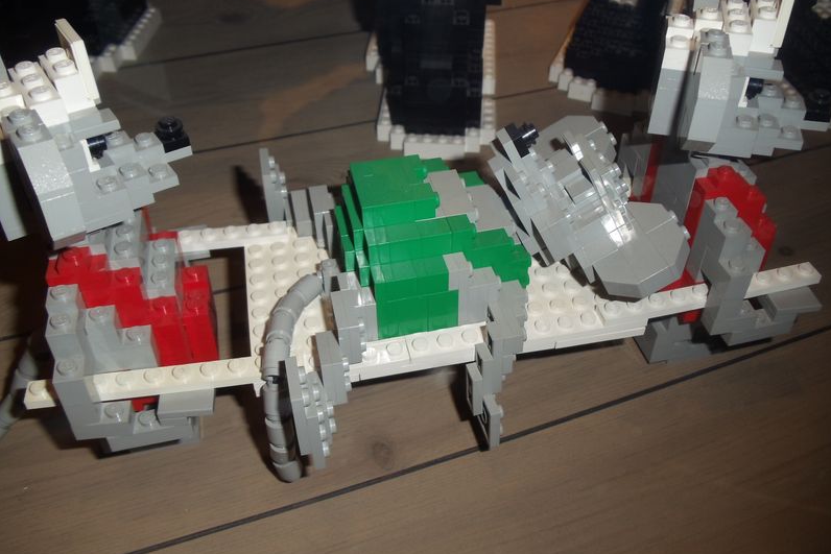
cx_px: 417
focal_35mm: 46
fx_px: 1062
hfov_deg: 42.7
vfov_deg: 29.3
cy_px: 263
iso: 80
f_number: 7.1
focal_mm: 6
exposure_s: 1/30
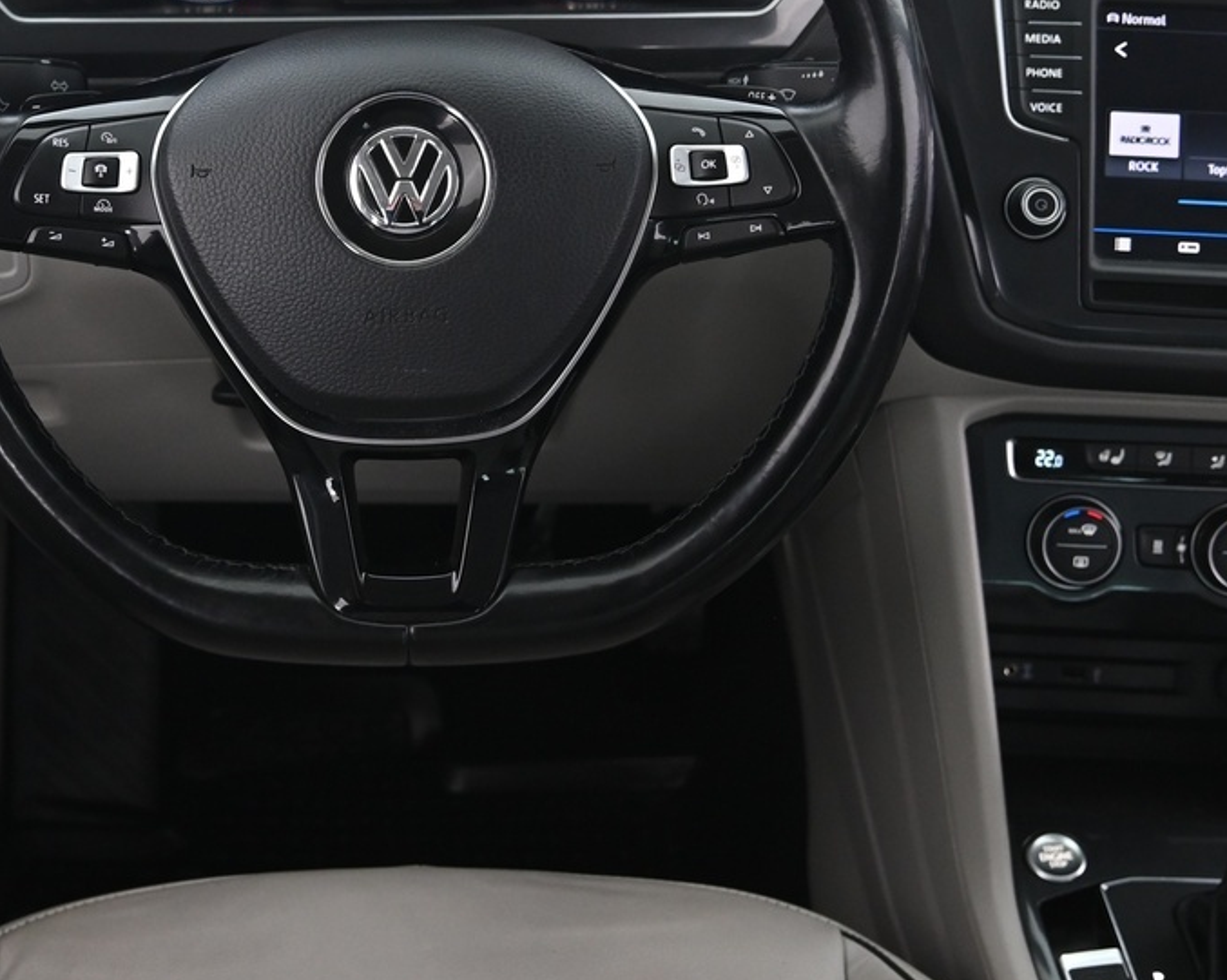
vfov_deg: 27.9
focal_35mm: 54
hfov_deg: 34.3
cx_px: 366
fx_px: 1960
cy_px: 330
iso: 2000
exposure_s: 1/15
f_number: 4
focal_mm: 24
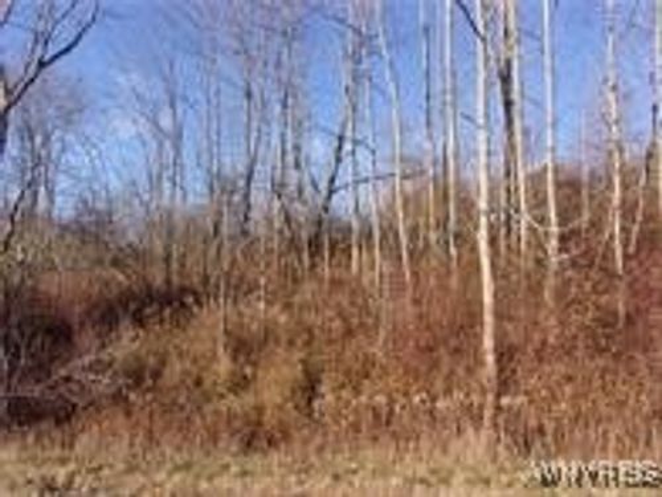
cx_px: 331
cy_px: 248
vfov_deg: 51.4
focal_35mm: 27
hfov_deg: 65.3
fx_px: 516
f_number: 10.4
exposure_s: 1/45
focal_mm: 4.9
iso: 80
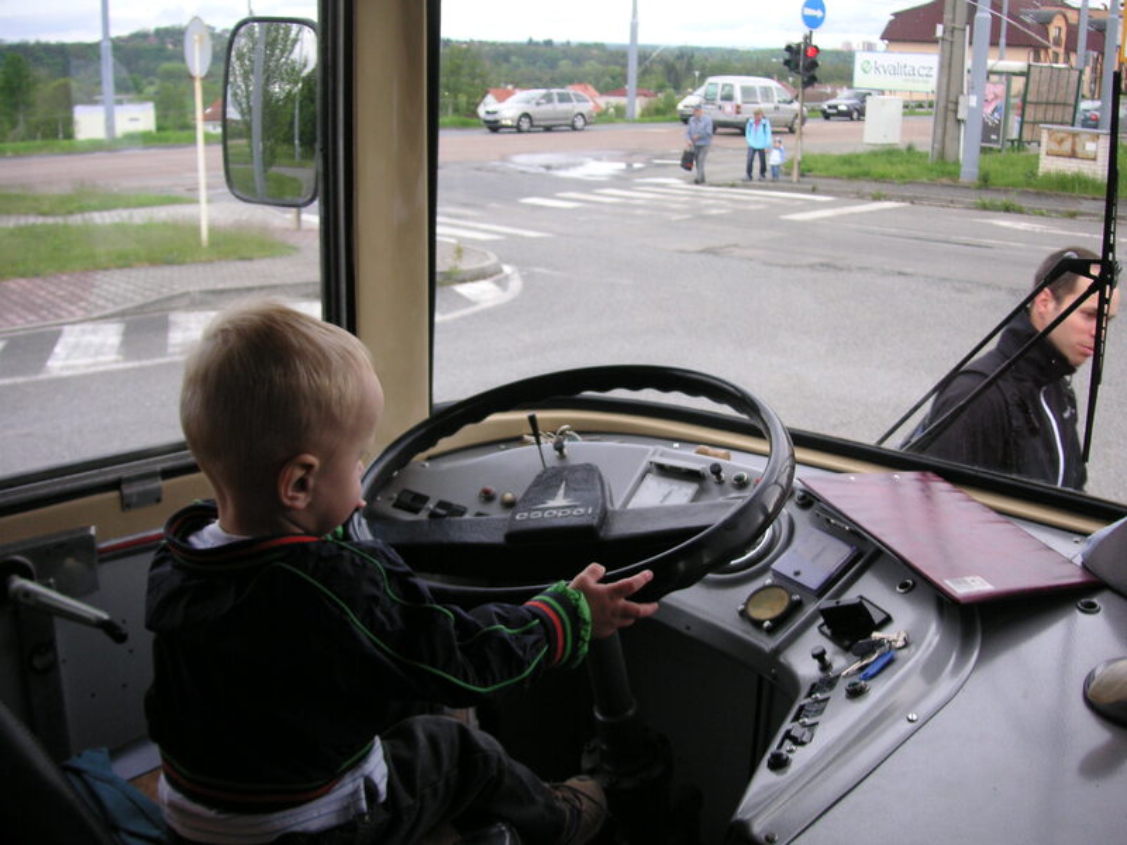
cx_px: 564
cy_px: 422
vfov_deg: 38.7
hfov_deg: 50.1
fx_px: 1205
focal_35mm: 37
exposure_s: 1/180
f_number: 2.8
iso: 50
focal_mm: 6.1
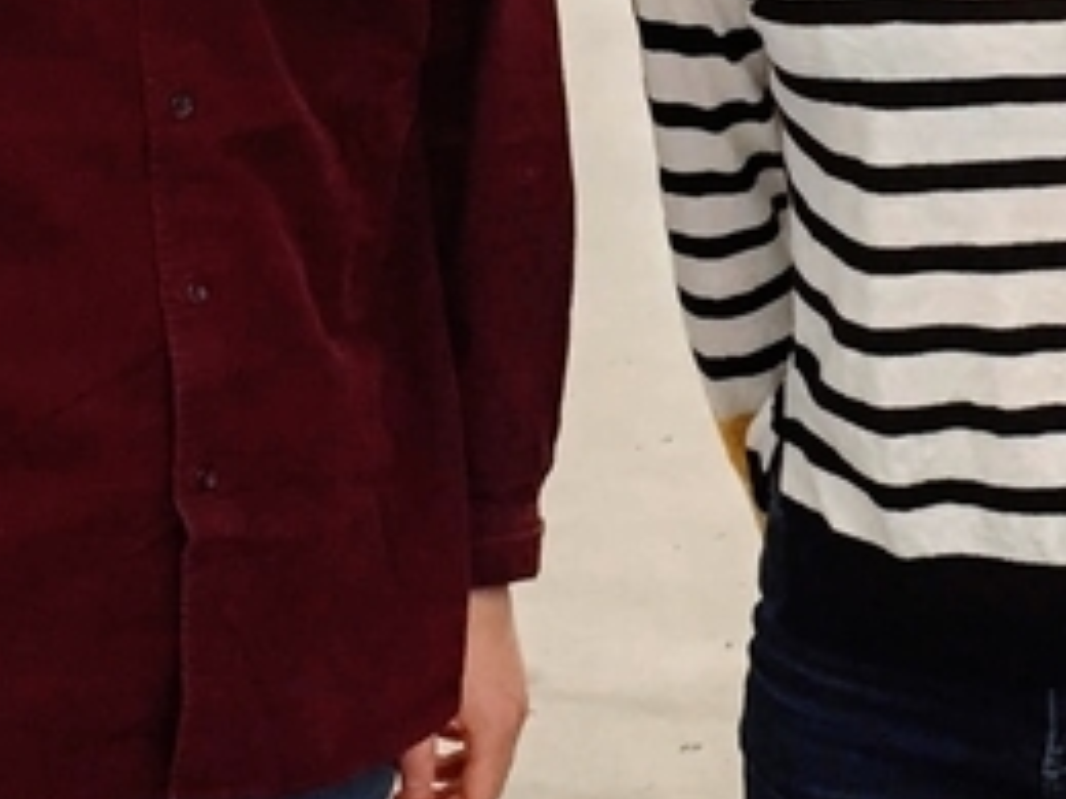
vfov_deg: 12.8
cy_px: 8
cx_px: 820
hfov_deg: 17.2
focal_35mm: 114
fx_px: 3511
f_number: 2.2
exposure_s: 1/30
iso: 200
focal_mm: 4.15
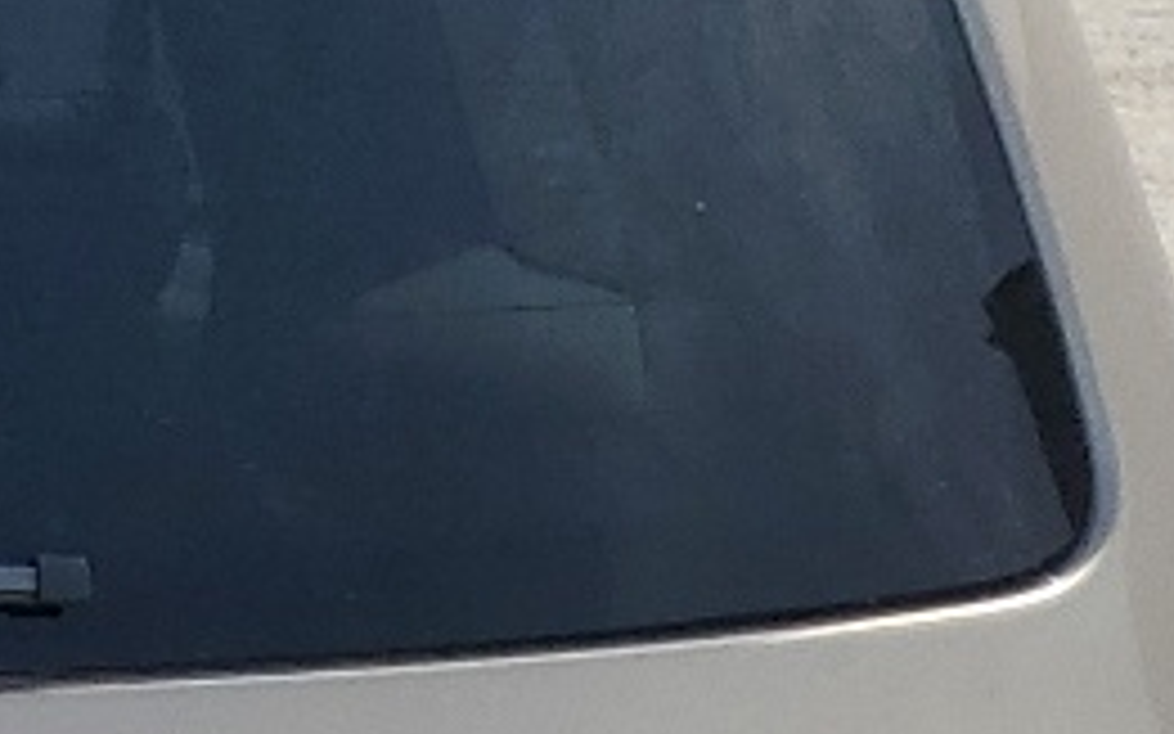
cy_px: 1274
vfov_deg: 7.5
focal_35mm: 169
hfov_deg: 11.0
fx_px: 5406
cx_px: -1322
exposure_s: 1/3333
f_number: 1.5
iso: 50
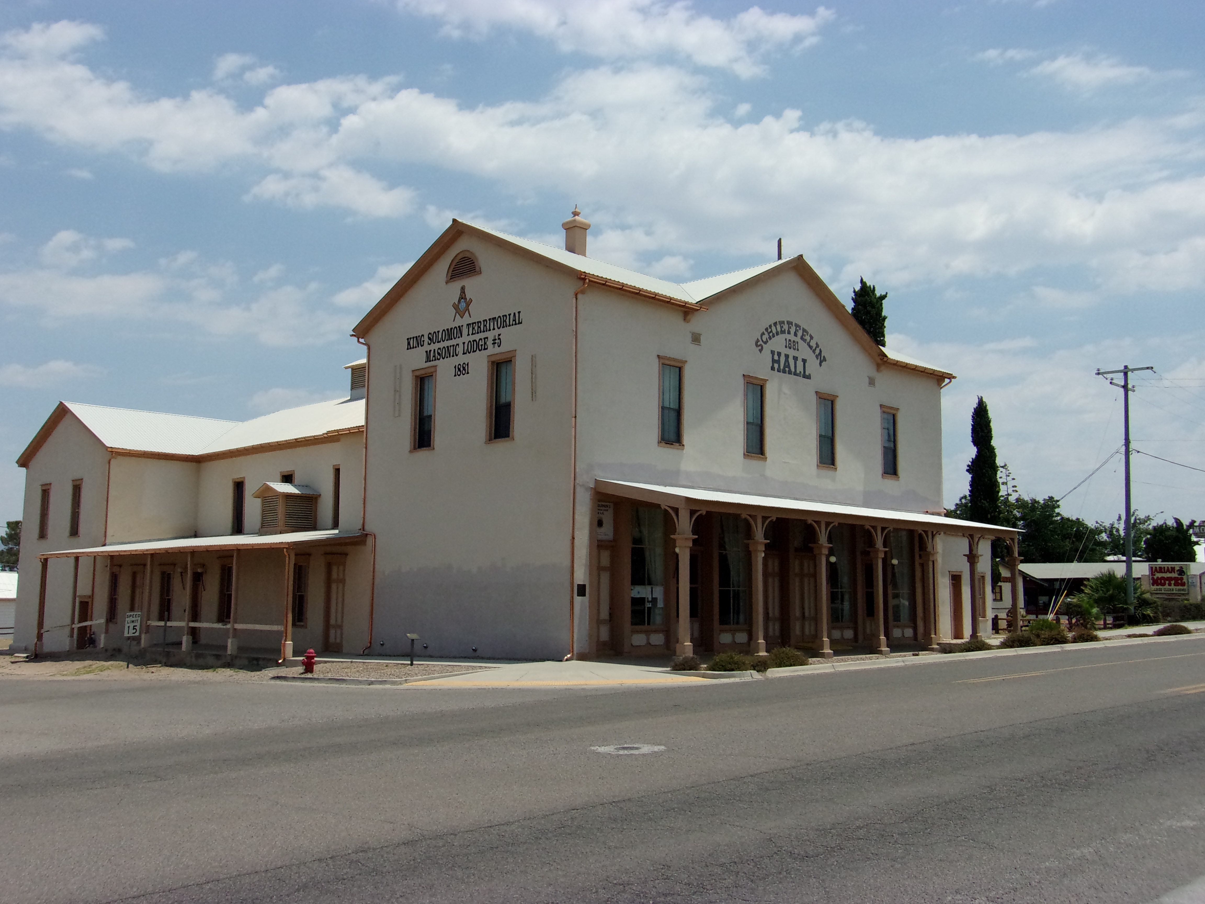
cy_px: 452
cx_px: 602
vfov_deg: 41.8
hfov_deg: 54.0
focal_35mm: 34
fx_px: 1184
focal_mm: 6.1
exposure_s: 1/420
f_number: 11.6
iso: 200
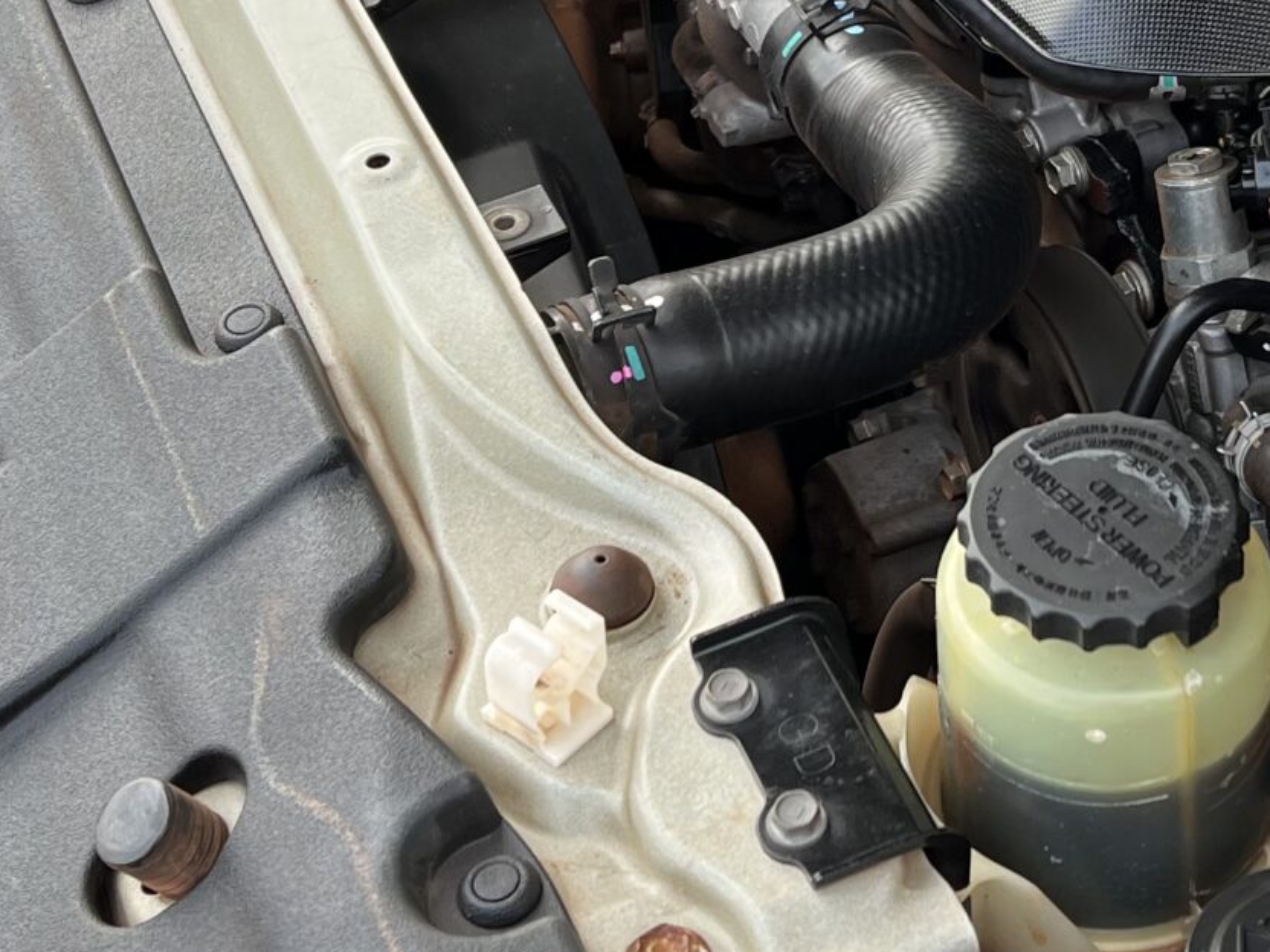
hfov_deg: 24.1
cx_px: 991
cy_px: 168
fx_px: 2935
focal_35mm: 80
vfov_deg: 18.2
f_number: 1.5
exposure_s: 1/394
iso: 50
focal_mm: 5.7
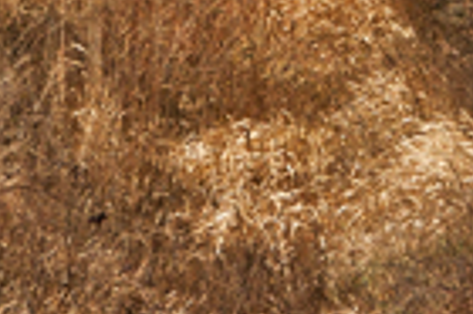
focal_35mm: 725
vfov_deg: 1.9
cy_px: -528
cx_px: 568
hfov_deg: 2.8
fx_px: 9514
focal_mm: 66
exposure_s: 1/800
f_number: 8
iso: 200
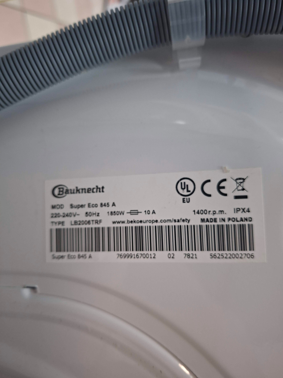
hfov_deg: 58.9
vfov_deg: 73.9
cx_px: 142
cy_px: 189
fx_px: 251
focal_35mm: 23
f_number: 1.8
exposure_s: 1/33
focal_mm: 5.54
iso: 320
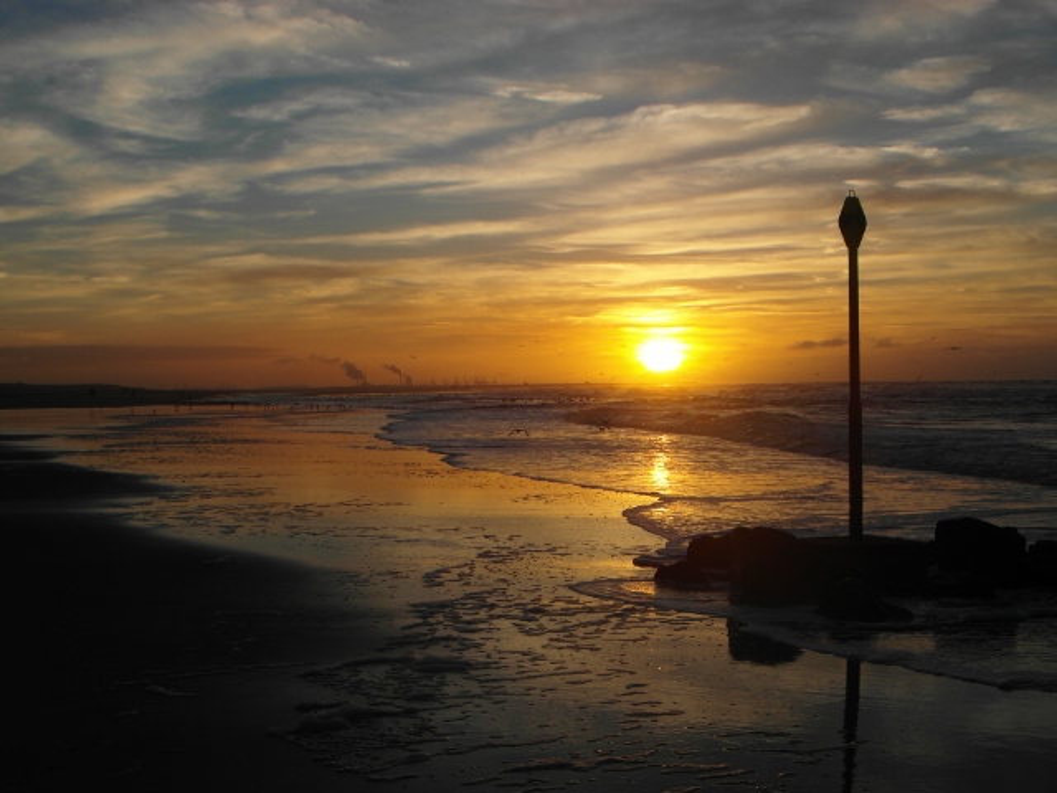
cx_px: 528
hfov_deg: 36.8
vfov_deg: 28.0
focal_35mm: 52
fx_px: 1588
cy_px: 396
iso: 100
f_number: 4.2
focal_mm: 9.2
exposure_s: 1/1000
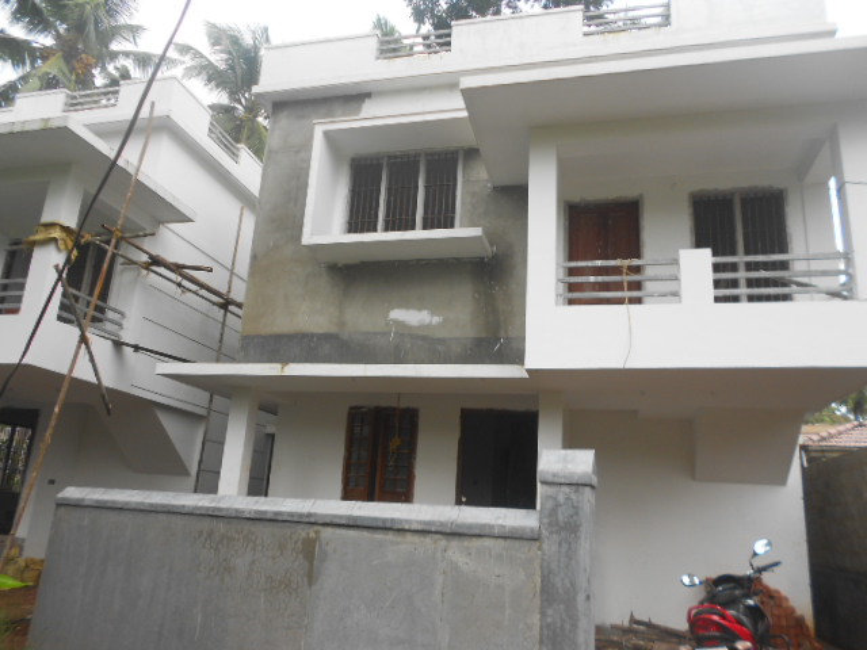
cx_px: 434
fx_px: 651
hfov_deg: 67.3
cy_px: 325
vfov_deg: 53.1
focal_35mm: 26
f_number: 3.2
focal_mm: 4.6
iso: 80
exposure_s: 1/250
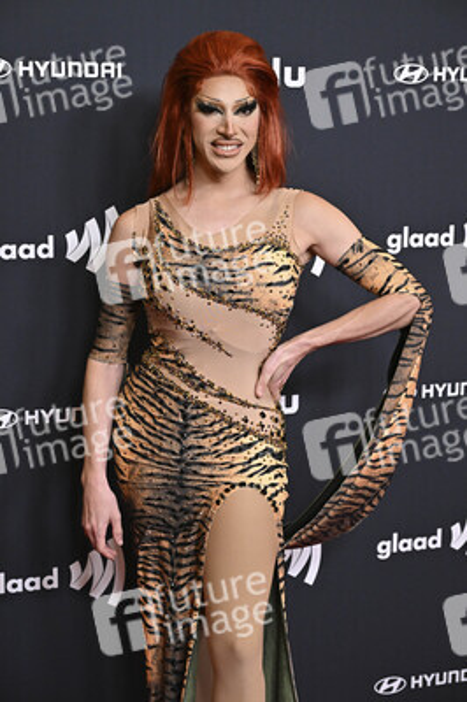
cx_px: 234
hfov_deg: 21.5
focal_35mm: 63
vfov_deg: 31.9
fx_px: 1228
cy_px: 351
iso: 4000
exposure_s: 1/250
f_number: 5.6
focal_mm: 63
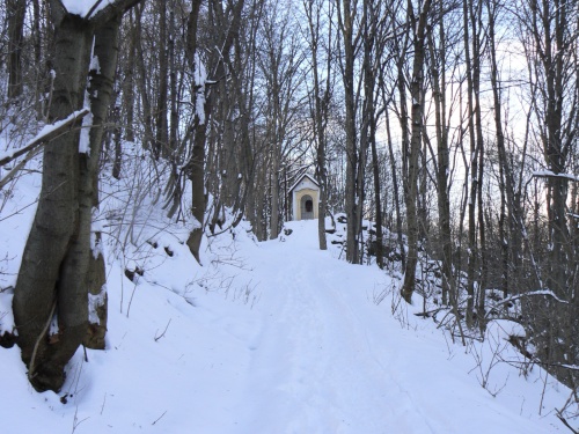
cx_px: 290
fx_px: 602
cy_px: 217
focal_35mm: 36
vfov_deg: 39.7
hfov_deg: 51.4
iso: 80
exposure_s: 1/100
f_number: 5
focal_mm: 6
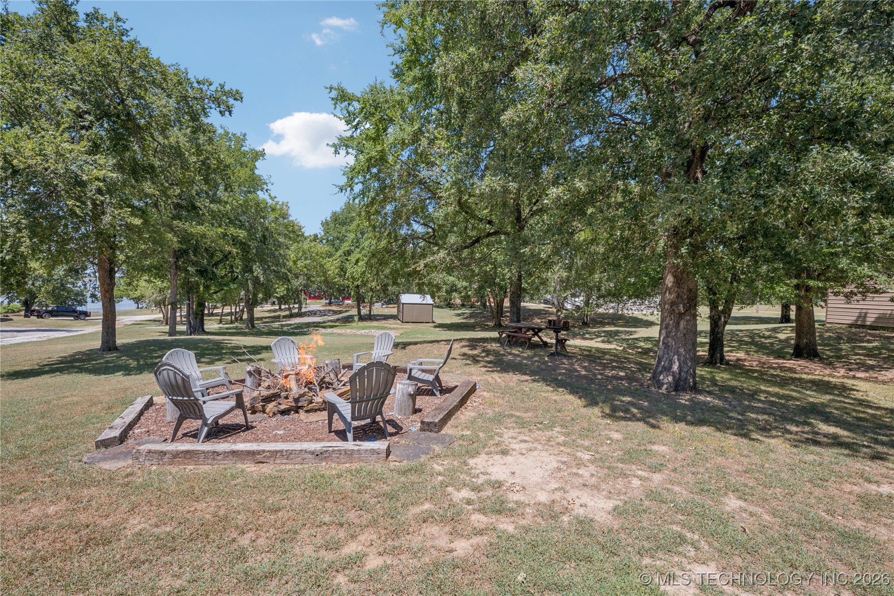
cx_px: 447
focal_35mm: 14
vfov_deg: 81.2
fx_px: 348
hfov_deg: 104.3
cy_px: 298
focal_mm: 14
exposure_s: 1/640
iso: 800
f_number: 11
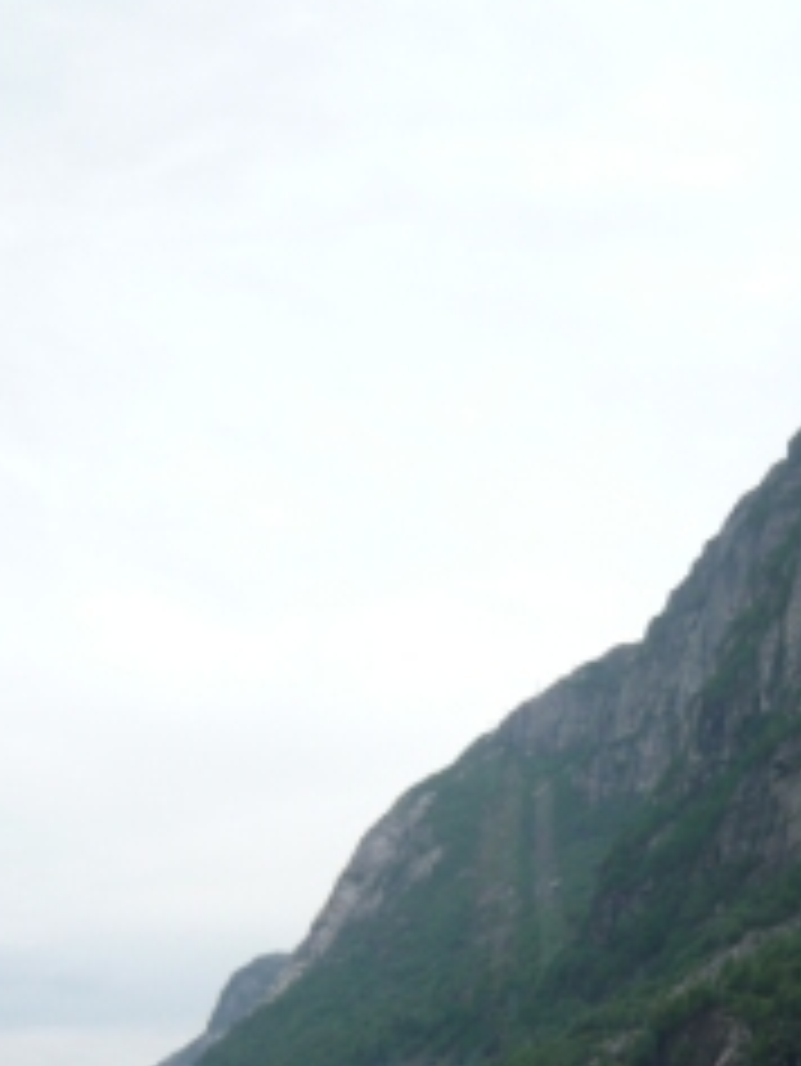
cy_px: 940
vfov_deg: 34.3
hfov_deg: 27.0
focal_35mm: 53
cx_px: 634
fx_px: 1634
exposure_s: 1/640
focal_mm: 4.6
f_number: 2.8
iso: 100
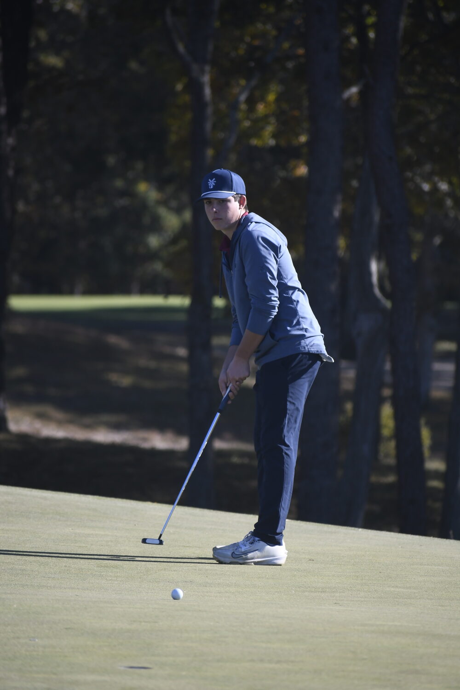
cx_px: 230
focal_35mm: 390
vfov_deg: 5.3
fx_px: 7474
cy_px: 345
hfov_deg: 3.5
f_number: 6
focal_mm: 260
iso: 400
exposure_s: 1/1000
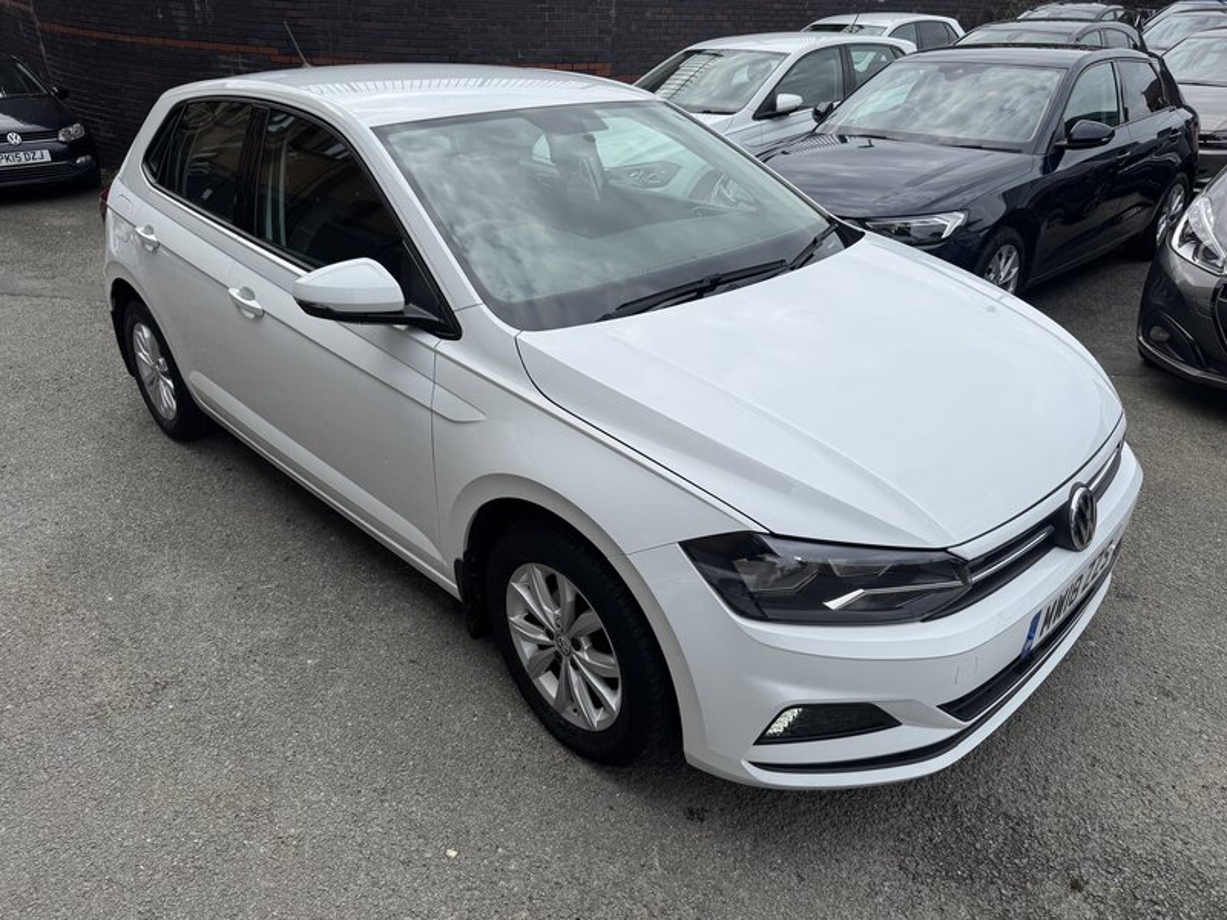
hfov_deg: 71.6
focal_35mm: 24
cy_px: 460
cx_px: 614
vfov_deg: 56.8
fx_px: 851
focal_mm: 6.76
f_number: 1.78
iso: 80
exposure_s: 1/2604
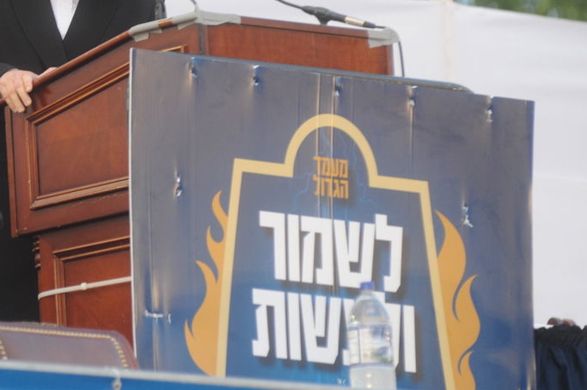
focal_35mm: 407
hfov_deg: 5.1
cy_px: 93
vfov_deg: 3.4
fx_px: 6628
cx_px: 67
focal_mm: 200
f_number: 5
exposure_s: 1/125
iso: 1000
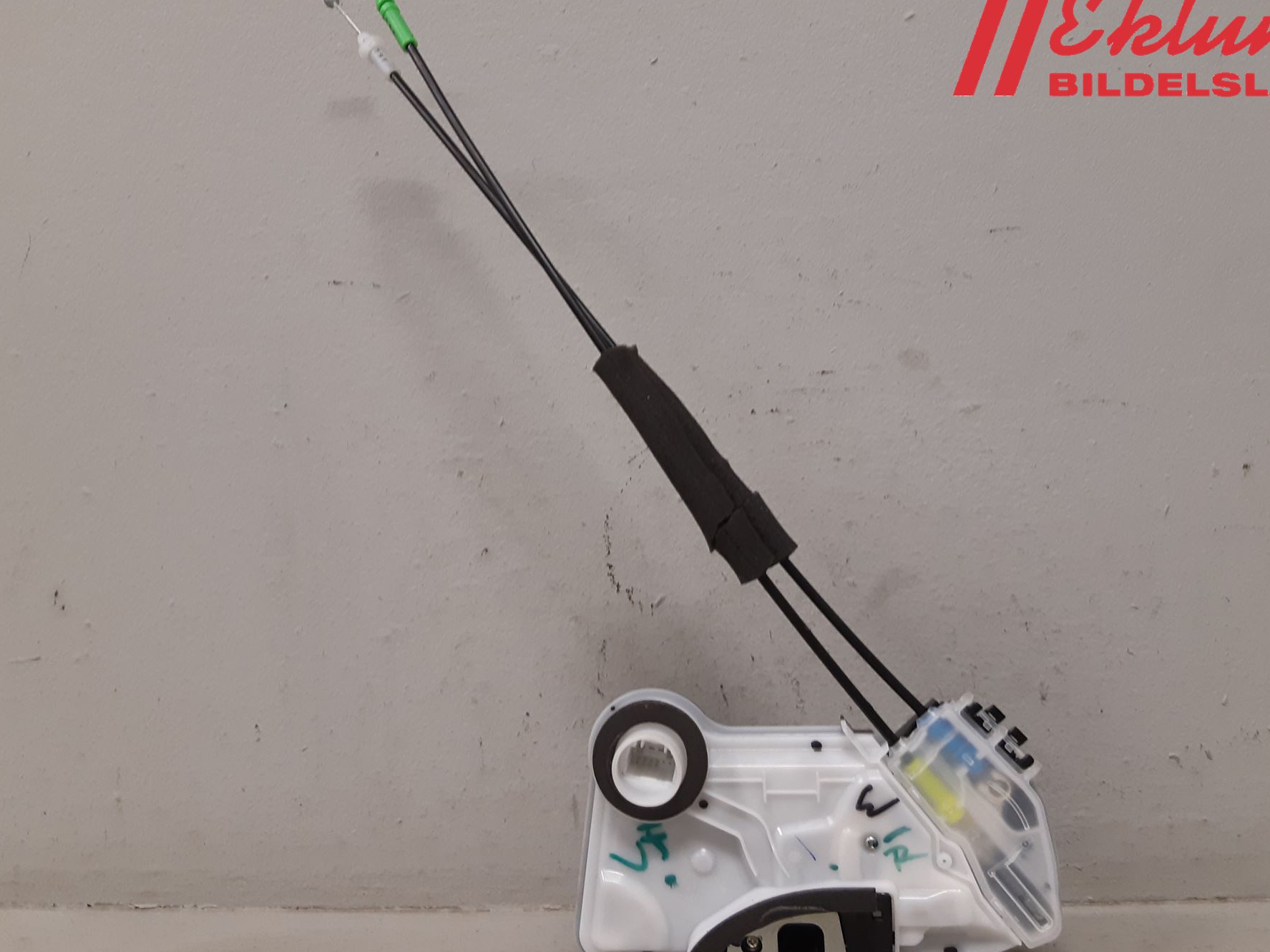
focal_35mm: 30
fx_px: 1101
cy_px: 524
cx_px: 660
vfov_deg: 46.7
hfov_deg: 59.9
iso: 125
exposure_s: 1/50
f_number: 1.7
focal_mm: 3.93
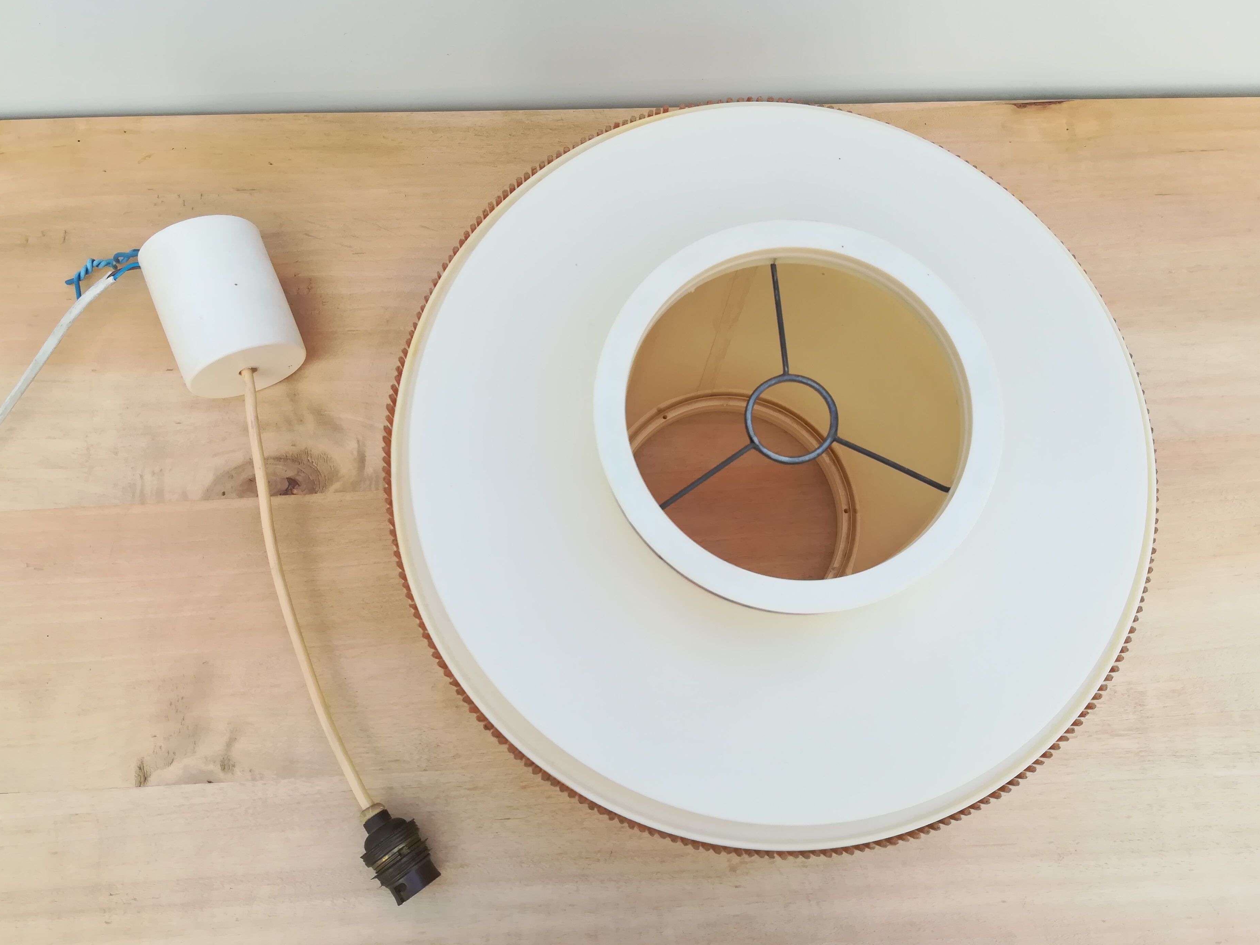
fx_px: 1019
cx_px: 617
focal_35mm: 28
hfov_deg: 63.4
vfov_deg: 49.7
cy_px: 469
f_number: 2.2
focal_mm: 3.83
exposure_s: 1/232
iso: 50
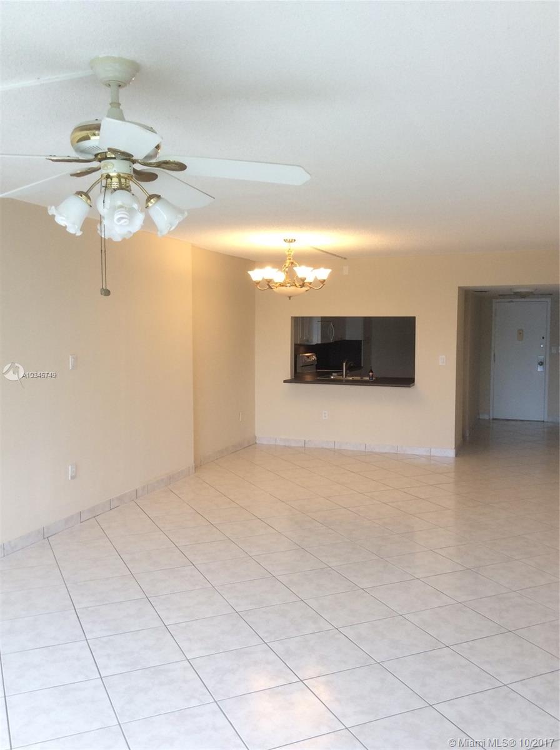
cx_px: 280
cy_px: 375
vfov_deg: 56.9
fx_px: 692
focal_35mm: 32
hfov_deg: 44.0
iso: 40
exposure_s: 1/40
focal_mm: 3.3
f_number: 2.4
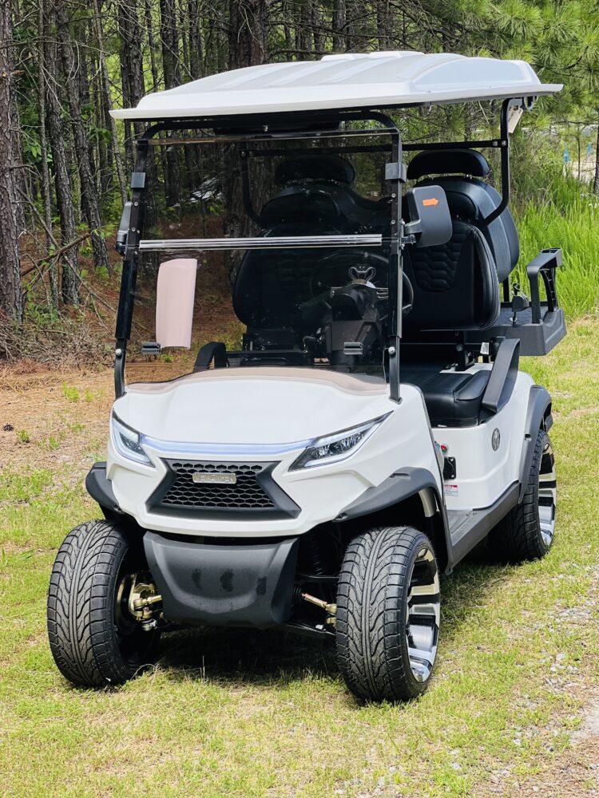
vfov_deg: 25.3
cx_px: 300
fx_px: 1777
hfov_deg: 19.1
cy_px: 399
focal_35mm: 77
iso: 32
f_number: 2.8
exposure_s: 1/377
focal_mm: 9
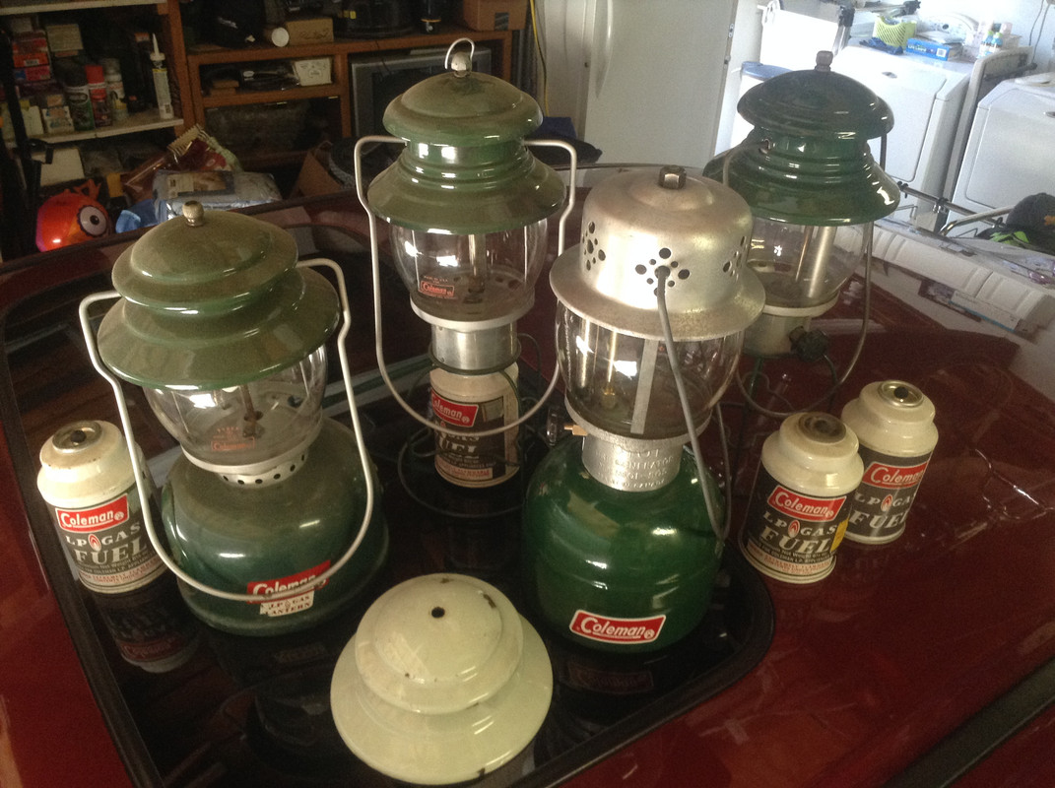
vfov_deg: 42.8
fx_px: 1004
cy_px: 394
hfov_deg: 55.4
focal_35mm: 33
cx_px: 528
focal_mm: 3.3
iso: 160
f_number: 2.4
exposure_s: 1/24
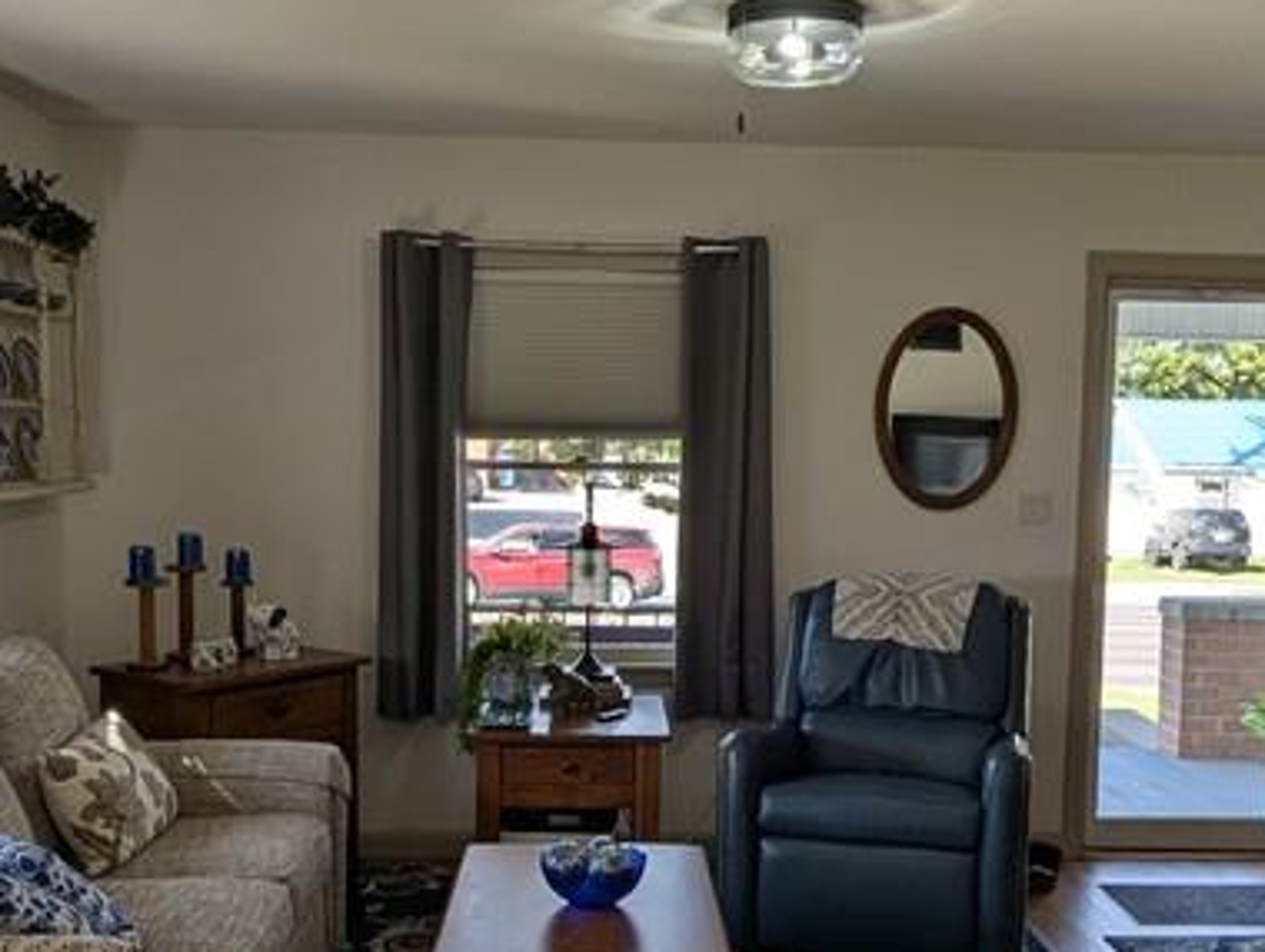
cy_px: 569
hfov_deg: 43.8
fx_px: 1573
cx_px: 654
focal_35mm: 43
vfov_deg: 33.6
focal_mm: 2.35
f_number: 2.2
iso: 58
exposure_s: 1/314
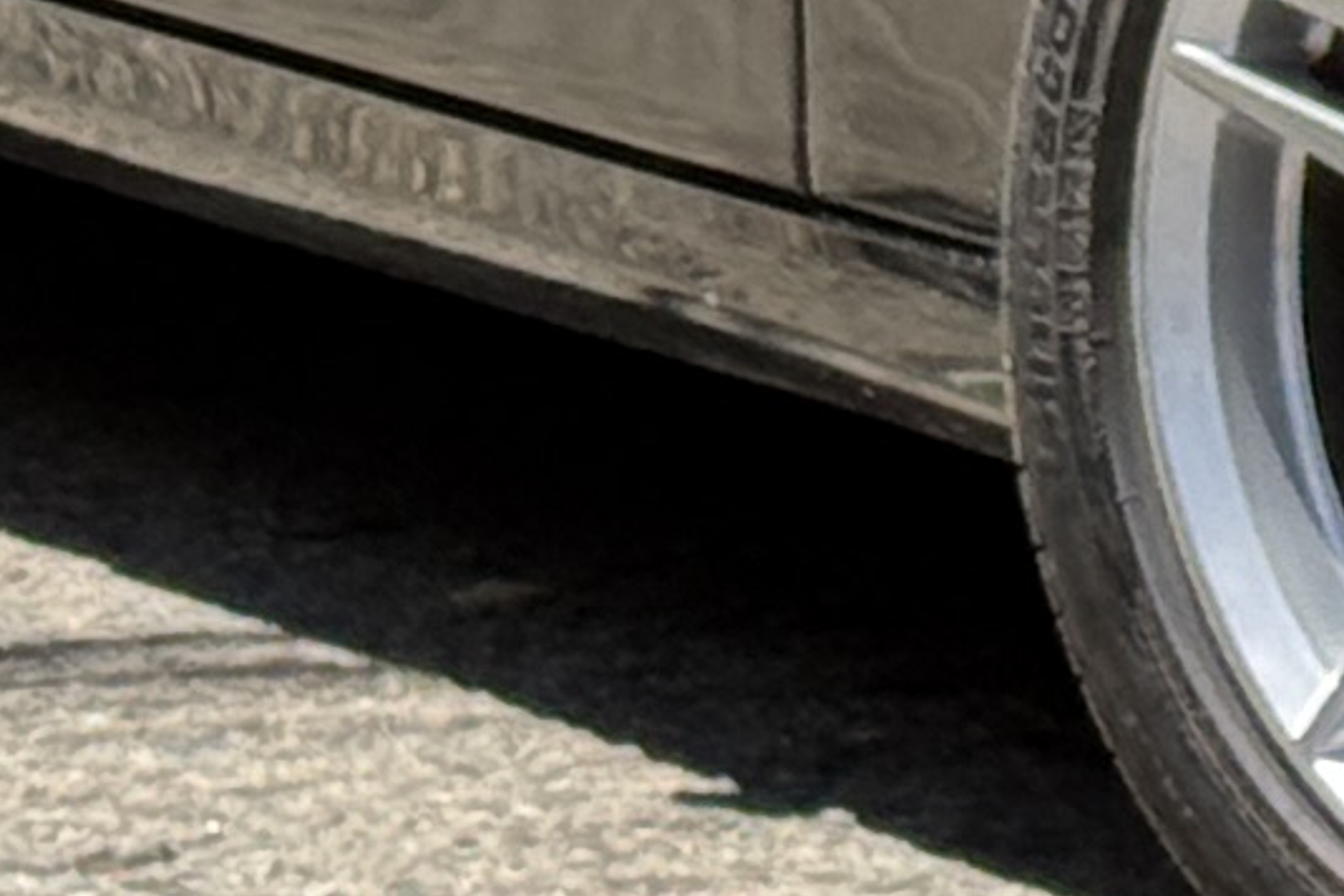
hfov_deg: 5.4
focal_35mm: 377
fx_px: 14074
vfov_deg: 3.6
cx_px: 2532
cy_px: -1024
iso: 80
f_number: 1.78
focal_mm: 6.76
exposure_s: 1/1715
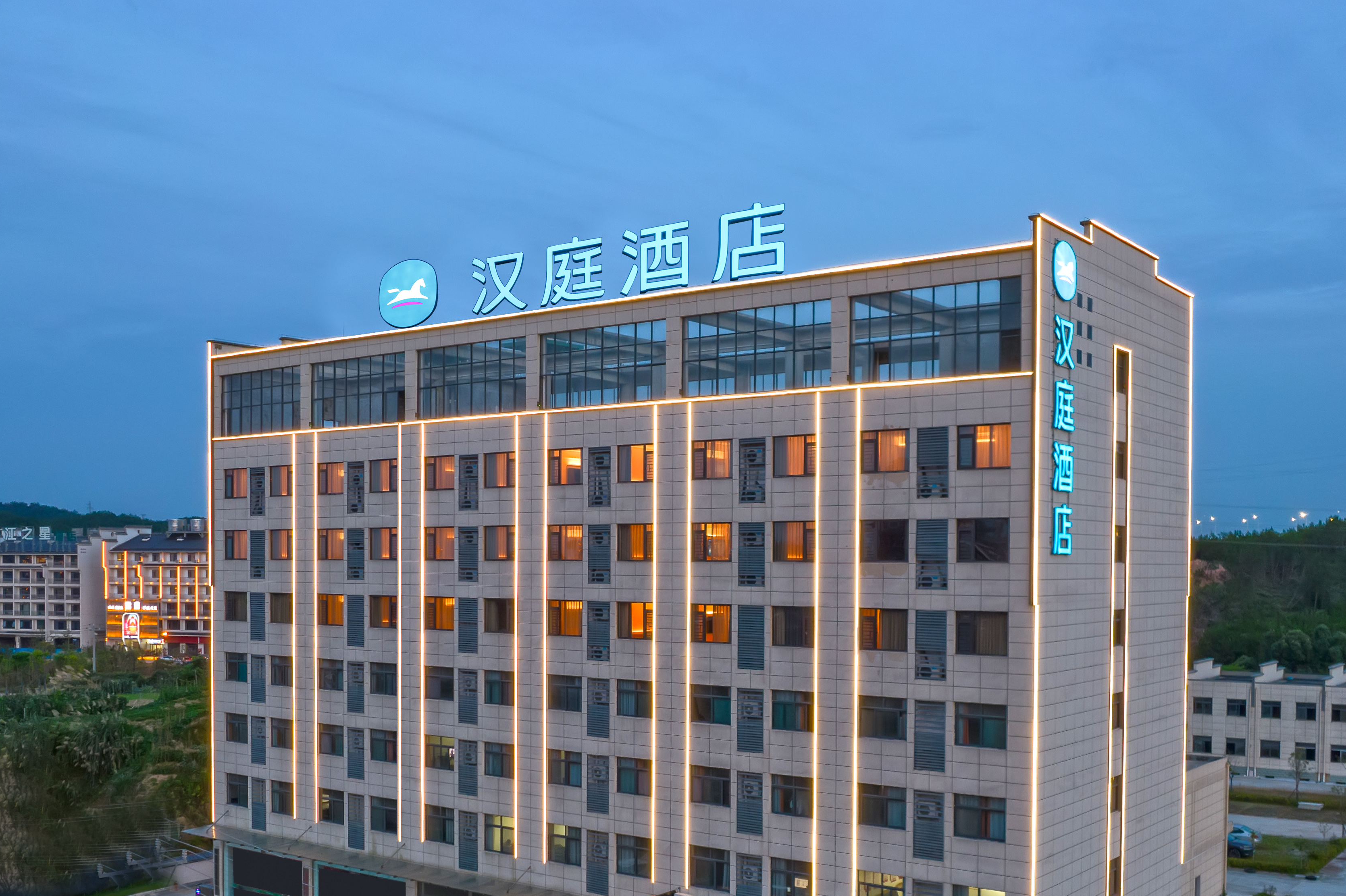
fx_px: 1346
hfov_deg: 53.1
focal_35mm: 36
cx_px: 658
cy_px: 597
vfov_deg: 36.5
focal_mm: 8.38
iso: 100
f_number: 2.8
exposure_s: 1/20
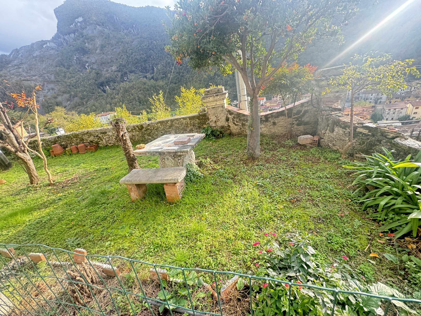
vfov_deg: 85.7
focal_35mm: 14
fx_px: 170
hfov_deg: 102.1
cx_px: 210
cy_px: 158
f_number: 2.2
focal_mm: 2.22
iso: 40
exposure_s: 1/117
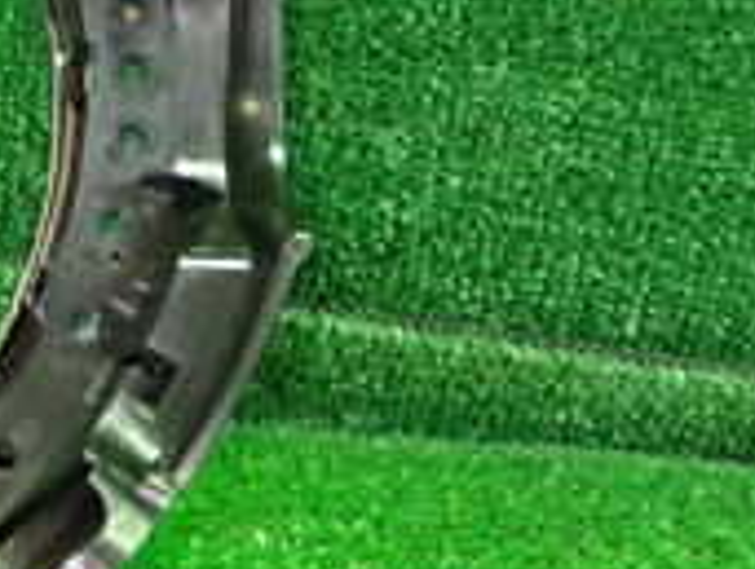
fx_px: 2754
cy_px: 35
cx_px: -393
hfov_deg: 14.5
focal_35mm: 126
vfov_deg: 11.7
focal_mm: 6.37
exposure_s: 1/15
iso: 800
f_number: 2.5
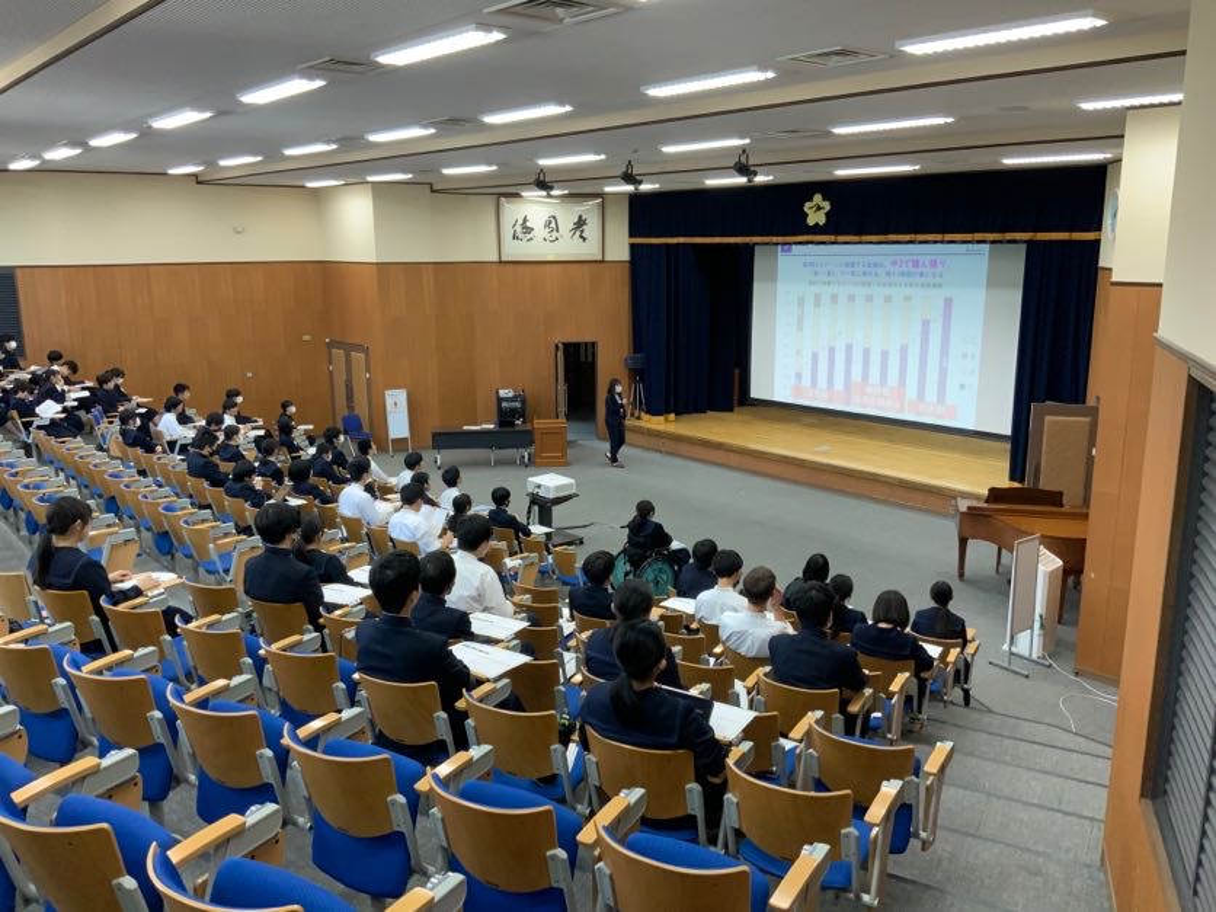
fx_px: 1019
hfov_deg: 61.7
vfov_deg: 48.2
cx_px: 608
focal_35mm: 29
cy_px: 456
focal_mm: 3
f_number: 1.8
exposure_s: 1/60
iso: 80
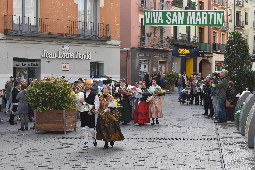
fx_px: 404
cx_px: 128
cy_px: 85
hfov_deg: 35.1
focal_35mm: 57
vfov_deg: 23.8
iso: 400
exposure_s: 1/250
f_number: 8
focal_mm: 38
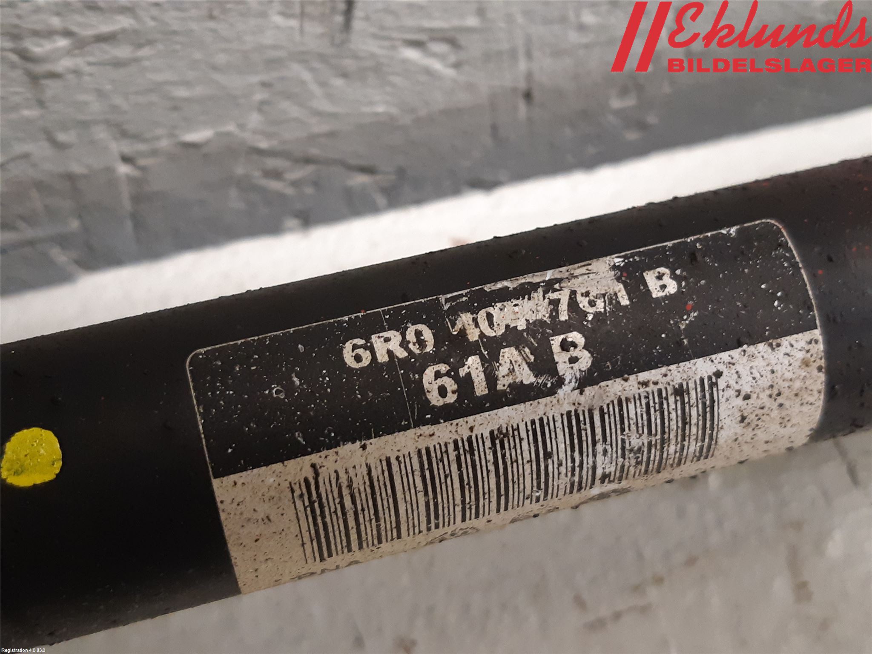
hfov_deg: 67.3
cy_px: 327
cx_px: 436
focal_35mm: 26
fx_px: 655
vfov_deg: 53.1
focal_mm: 3.93
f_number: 1.7
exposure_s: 1/25
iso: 200
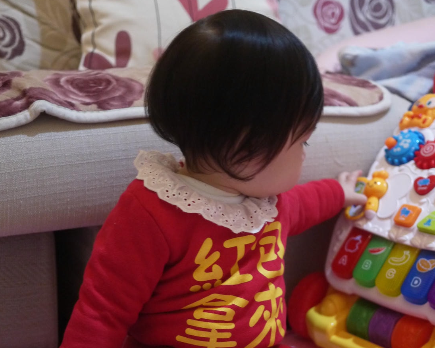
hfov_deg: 33.0
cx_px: 227
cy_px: 293
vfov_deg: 26.1
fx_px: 734
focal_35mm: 57
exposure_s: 1/80
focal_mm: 20
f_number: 1.7
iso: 800
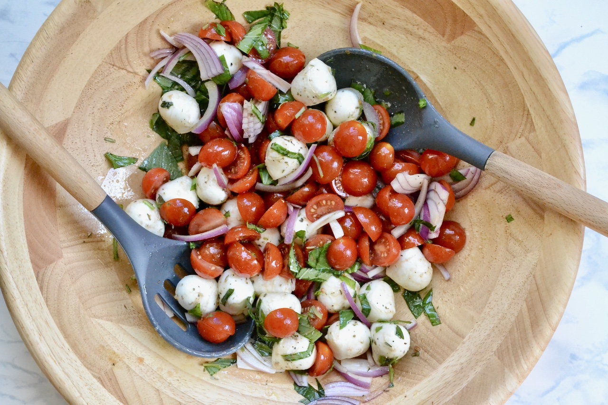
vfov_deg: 23.8
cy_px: 202
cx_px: 304
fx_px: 962
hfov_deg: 35.1
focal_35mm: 57
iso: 6400
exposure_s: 1/125
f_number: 10
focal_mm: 38
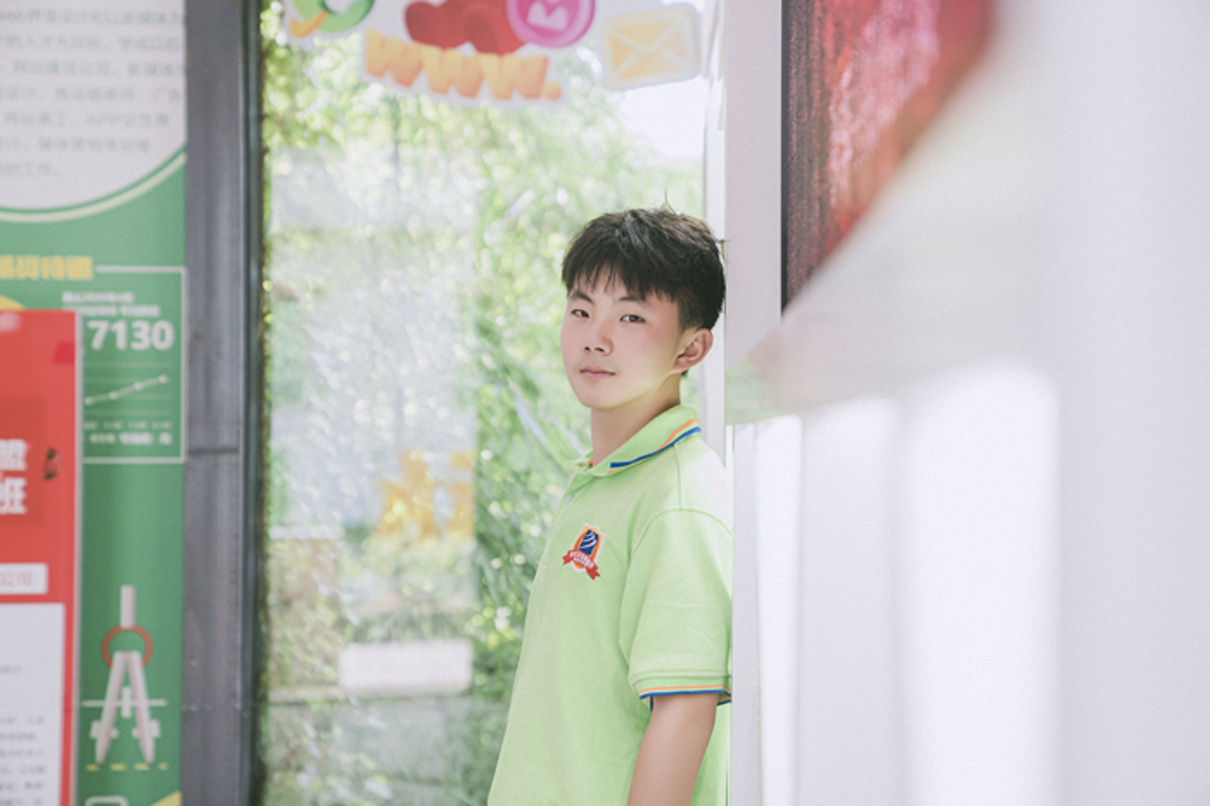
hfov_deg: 28.9
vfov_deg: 19.4
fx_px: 2352
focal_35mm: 70
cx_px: 605
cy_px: 403
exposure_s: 1/125
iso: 500
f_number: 3.2
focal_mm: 70
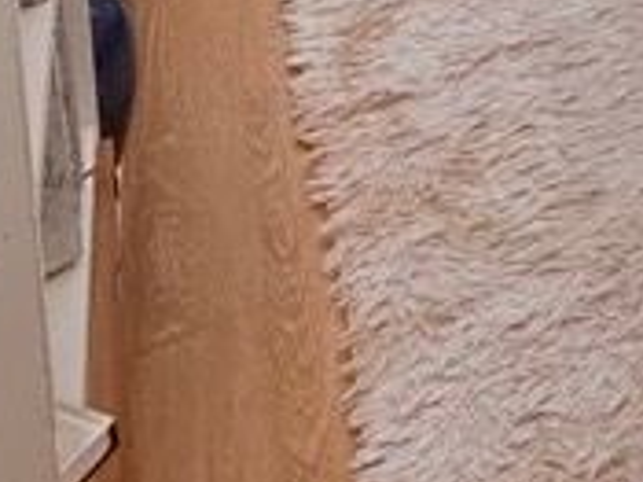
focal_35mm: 82
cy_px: -846
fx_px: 1522
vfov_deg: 12.0
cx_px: 1062
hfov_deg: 19.5
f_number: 2.2
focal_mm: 2.22
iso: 200
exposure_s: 1/100
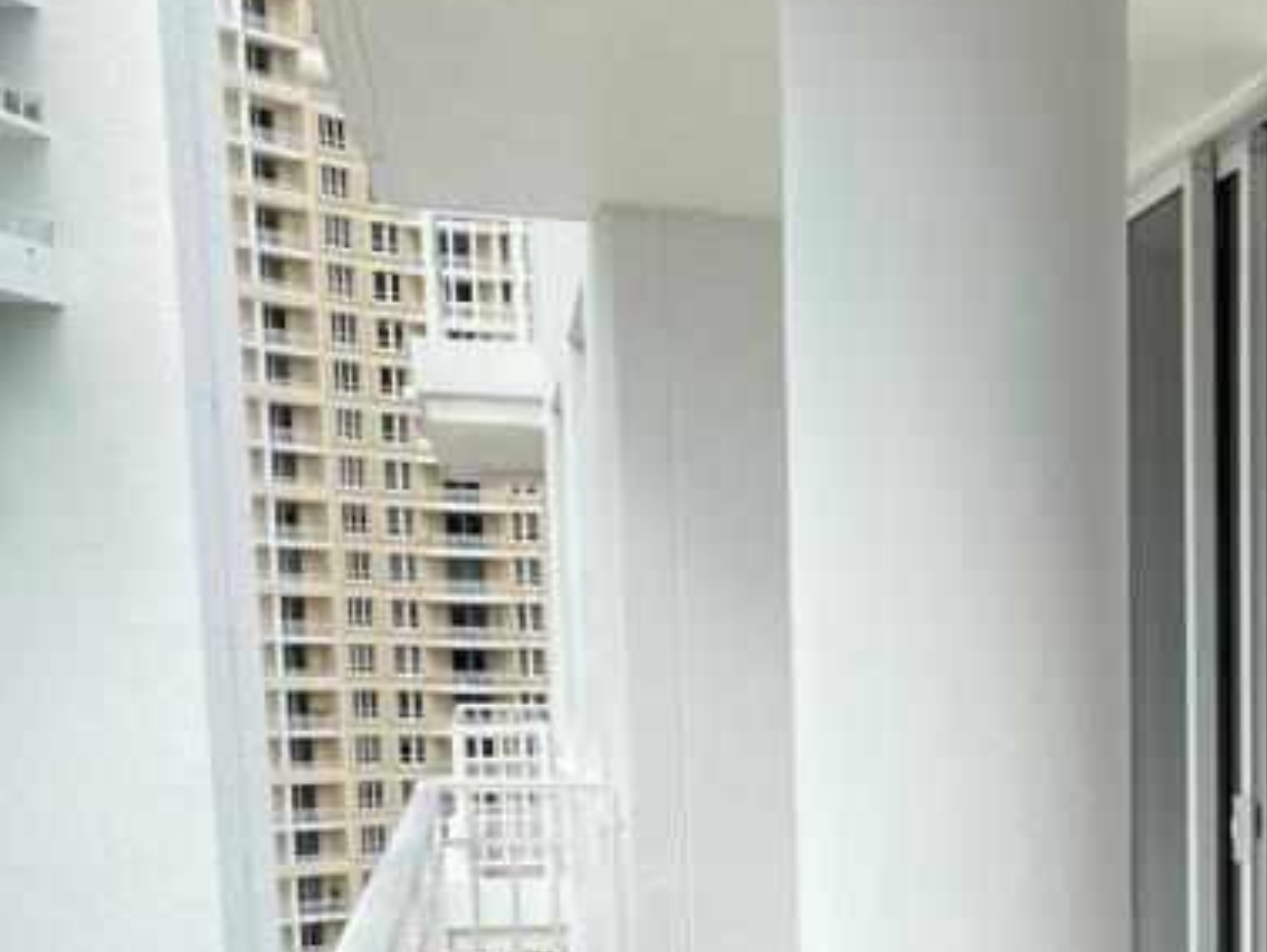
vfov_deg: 20.9
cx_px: 1498
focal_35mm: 66
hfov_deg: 26.3
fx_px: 2417
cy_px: 1106
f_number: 1.8
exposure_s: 1/885
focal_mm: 4.25
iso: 32
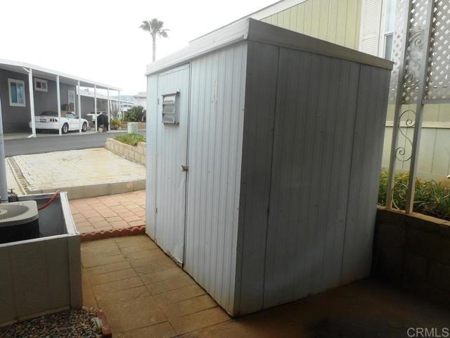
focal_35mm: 25
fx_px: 325
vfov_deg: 54.9
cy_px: 169
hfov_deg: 69.4
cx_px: 225
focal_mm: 4.5
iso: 80
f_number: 3.7
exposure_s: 1/250
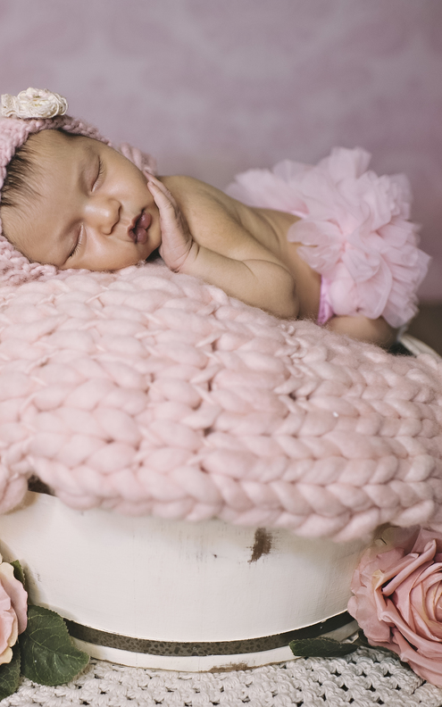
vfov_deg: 37.5
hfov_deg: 23.8
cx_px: 129
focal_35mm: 54
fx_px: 1041
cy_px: 355
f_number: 2.2
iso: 320
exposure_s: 1/125
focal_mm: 35
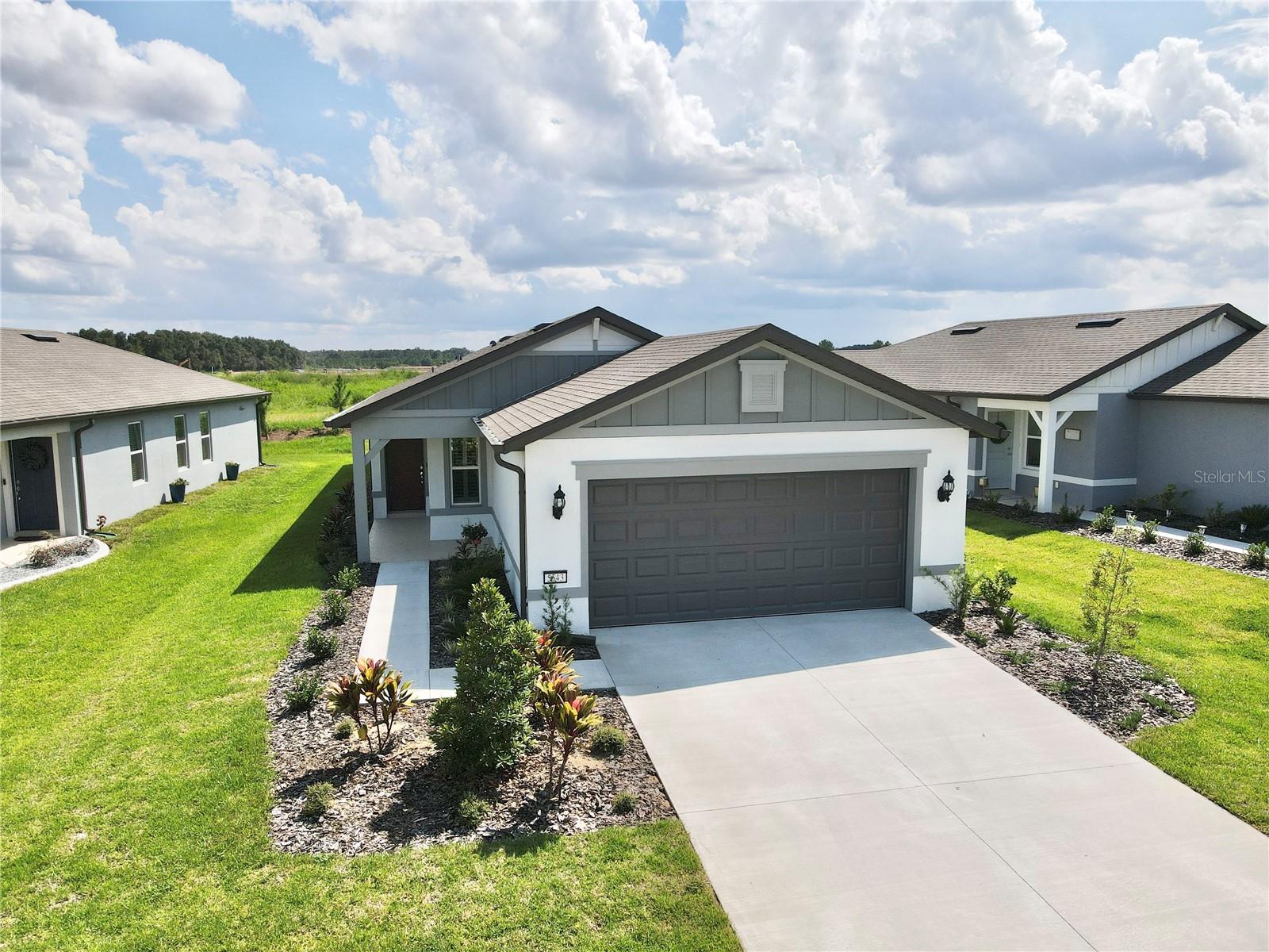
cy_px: 476
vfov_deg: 56.8
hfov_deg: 71.6
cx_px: 634
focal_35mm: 24
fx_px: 880
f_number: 2.8
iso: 100
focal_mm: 4.5
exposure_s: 1/1250
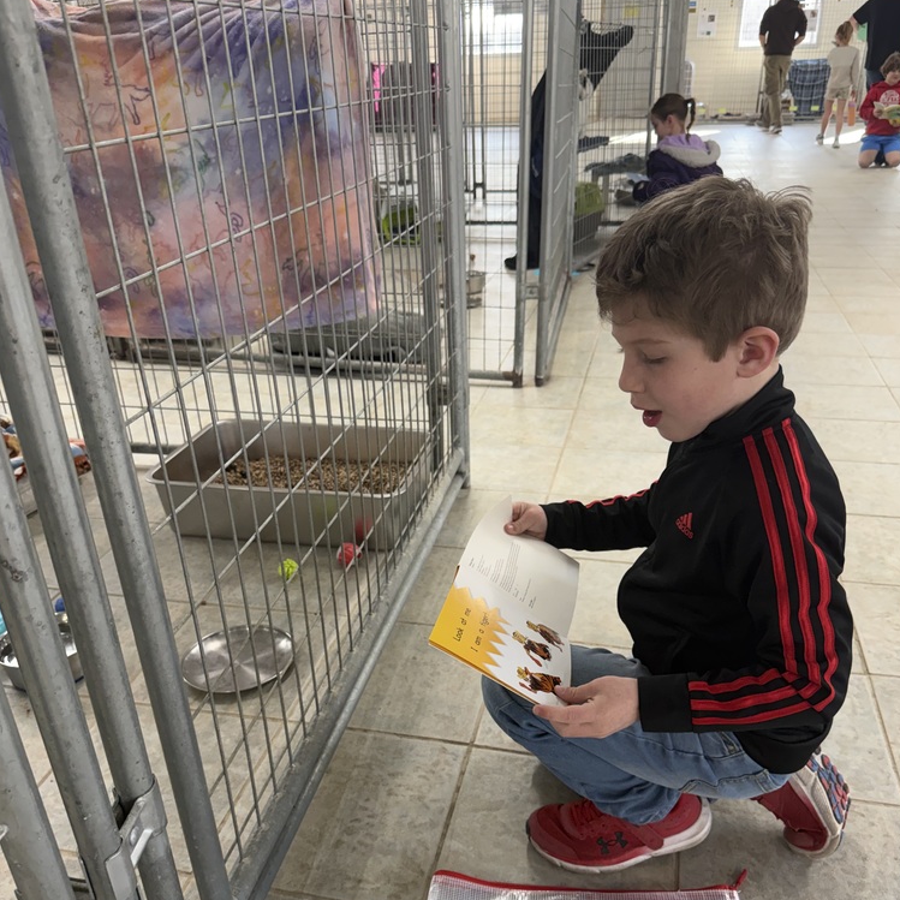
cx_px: 452
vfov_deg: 55.2
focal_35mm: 29
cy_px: 544
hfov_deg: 55.6
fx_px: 853
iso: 200
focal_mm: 6.76
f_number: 1.78
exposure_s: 1/120
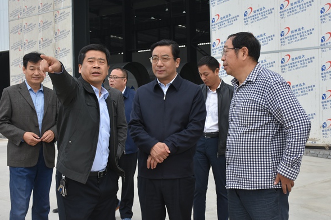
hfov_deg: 37.2
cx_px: 166
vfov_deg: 25.3
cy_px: 108
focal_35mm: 54
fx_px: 492
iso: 800
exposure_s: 1/400
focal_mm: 35
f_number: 8
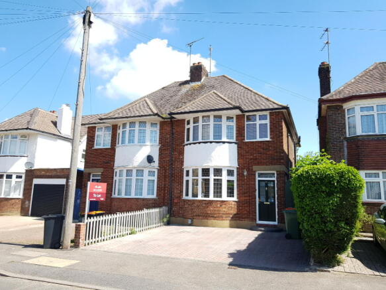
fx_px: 290
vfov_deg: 53.0
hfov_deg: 67.3
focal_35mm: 26
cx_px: 193
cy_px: 145
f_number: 1.7
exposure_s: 1/862
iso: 40
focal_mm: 4.2
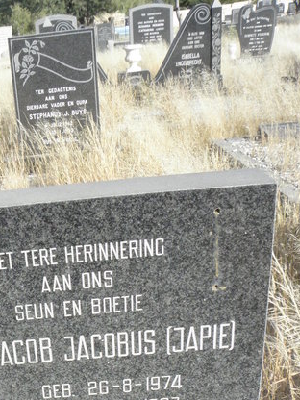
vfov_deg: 35.8
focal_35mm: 50
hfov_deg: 28.0
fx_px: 578
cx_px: 30
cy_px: 362
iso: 200
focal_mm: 4.6
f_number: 6.3
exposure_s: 1/500
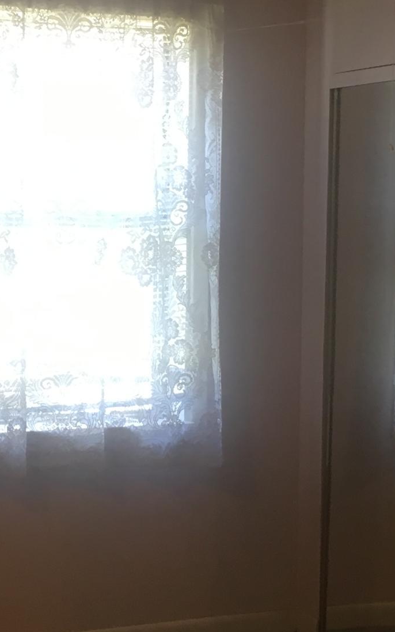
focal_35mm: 84
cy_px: 277
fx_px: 1447
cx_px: 96
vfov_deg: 24.6
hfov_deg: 15.5
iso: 50
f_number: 2.2
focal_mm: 4.15
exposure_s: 1/30
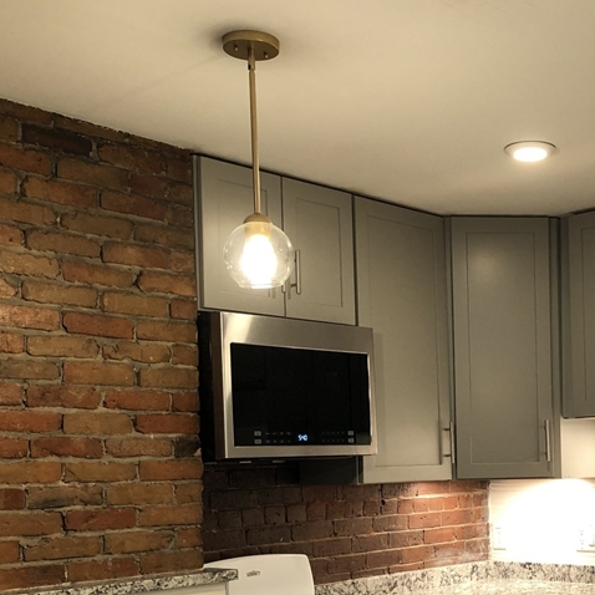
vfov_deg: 31.6
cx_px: 513
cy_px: 453
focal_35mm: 53
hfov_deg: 31.0
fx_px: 1031
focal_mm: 3.99
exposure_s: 1/24
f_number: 1.8
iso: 40
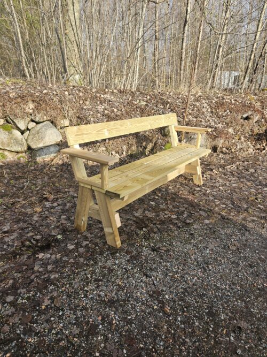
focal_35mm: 23
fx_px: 237
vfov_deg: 73.9
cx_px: 134
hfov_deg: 58.9
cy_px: 178
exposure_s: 1/619
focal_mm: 5.4
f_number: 1.8
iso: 25
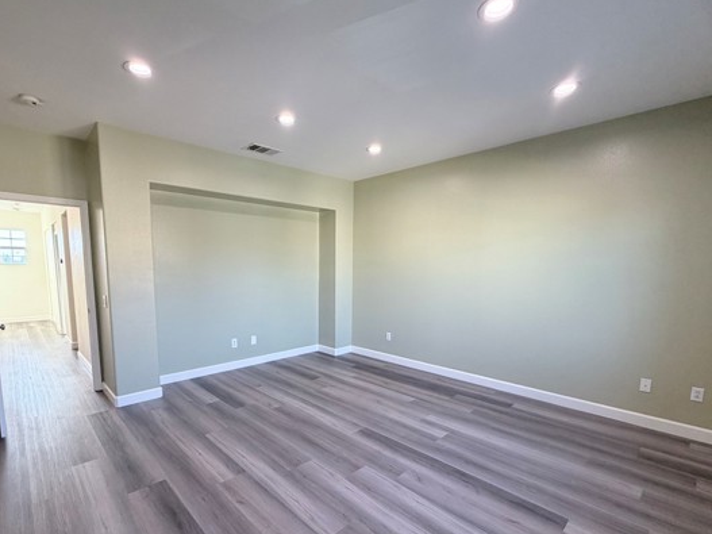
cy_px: 308
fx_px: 350
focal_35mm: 17
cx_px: 323
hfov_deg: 90.8
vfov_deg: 74.2
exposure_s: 1/120
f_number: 2.2
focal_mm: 2.22
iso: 200
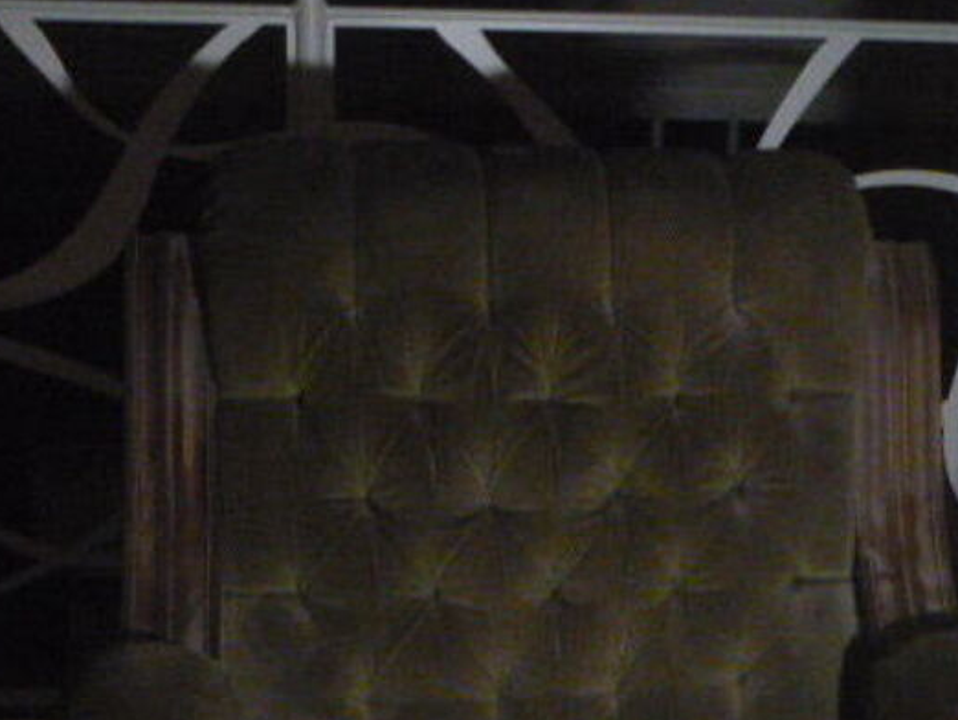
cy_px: 652
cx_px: 657
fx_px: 2492
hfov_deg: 21.7
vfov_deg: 16.2
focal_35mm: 90
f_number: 4.8
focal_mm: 8.4
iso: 1000
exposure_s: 1/60
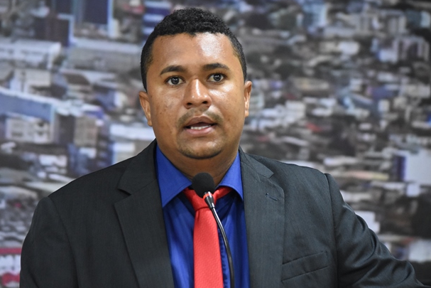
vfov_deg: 7.9
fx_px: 2084
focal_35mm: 174
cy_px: 148
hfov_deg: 11.8
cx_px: 209
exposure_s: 1/60
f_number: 4.8
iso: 4000
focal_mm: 110
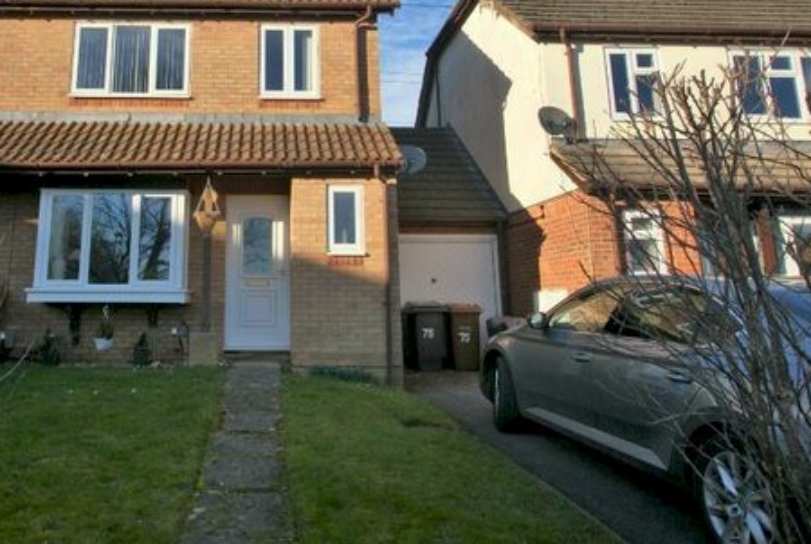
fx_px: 632
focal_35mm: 28
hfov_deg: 64.1
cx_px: 287
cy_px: 168
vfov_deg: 45.7
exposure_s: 1/125
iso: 100
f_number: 10
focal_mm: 12
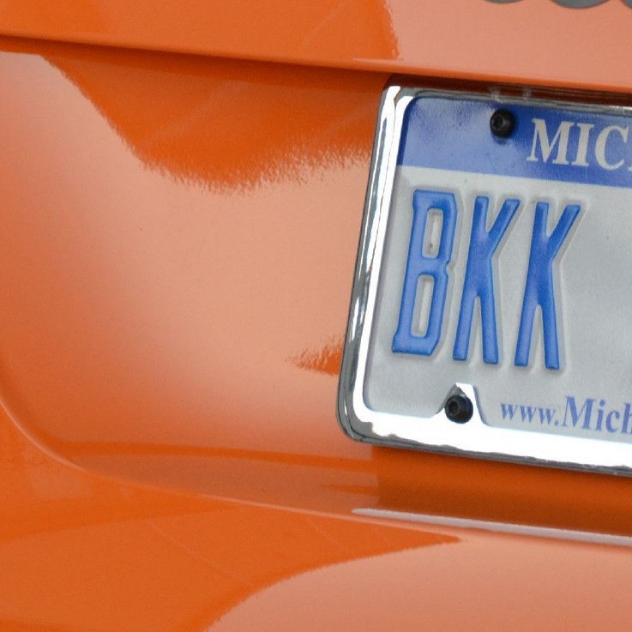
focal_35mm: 863
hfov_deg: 2.0
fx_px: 17826
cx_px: 365
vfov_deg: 2.0
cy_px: -40
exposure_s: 1/500
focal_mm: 200
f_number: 5.6
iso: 900
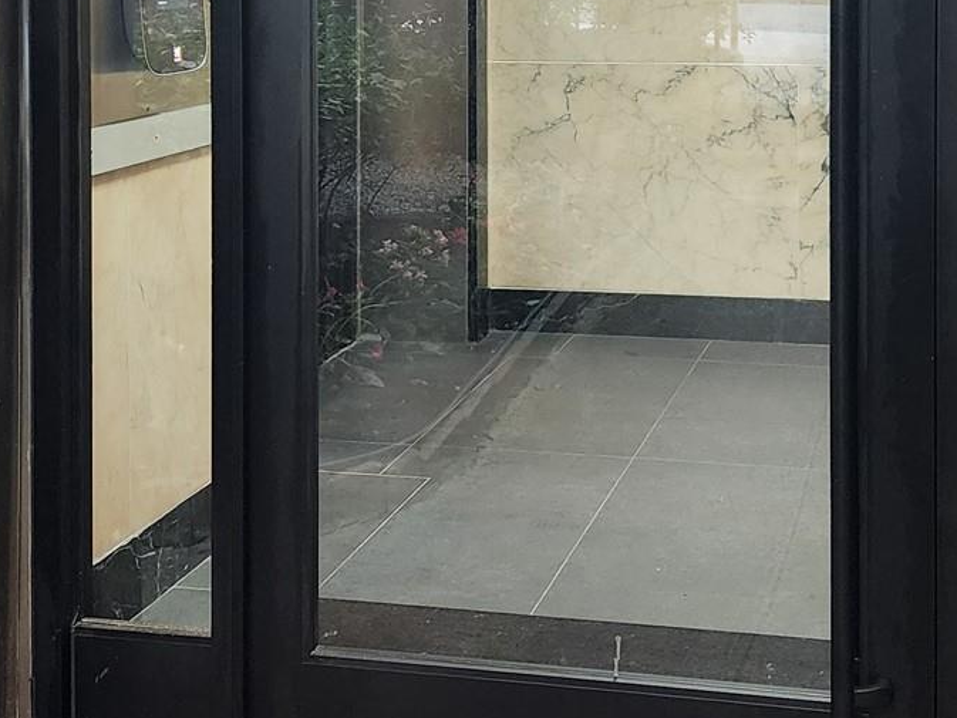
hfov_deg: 27.8
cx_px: 493
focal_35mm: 70
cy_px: 45
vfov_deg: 20.5
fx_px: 1936
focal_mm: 6.4
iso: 640
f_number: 1.8
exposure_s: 1/120
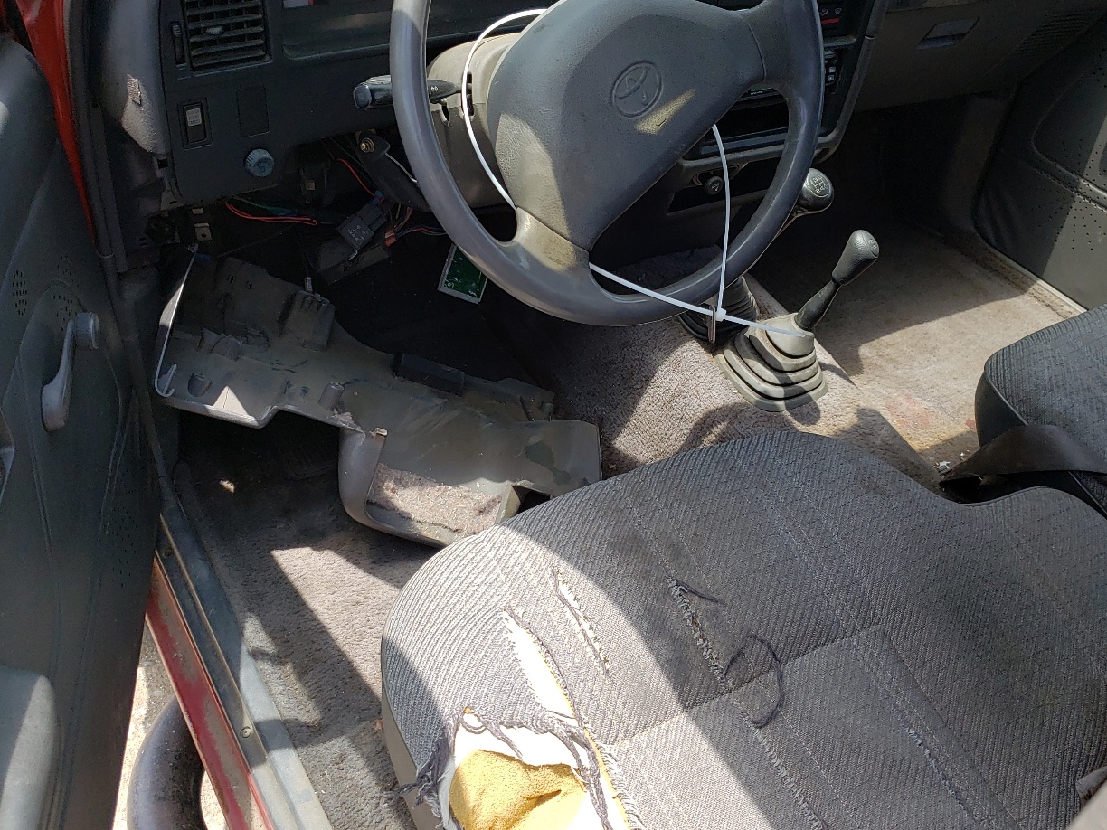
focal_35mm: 34
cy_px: 374
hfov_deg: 53.9
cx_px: 604
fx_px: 1087
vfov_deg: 41.7
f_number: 1.5
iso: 50
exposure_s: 1/714
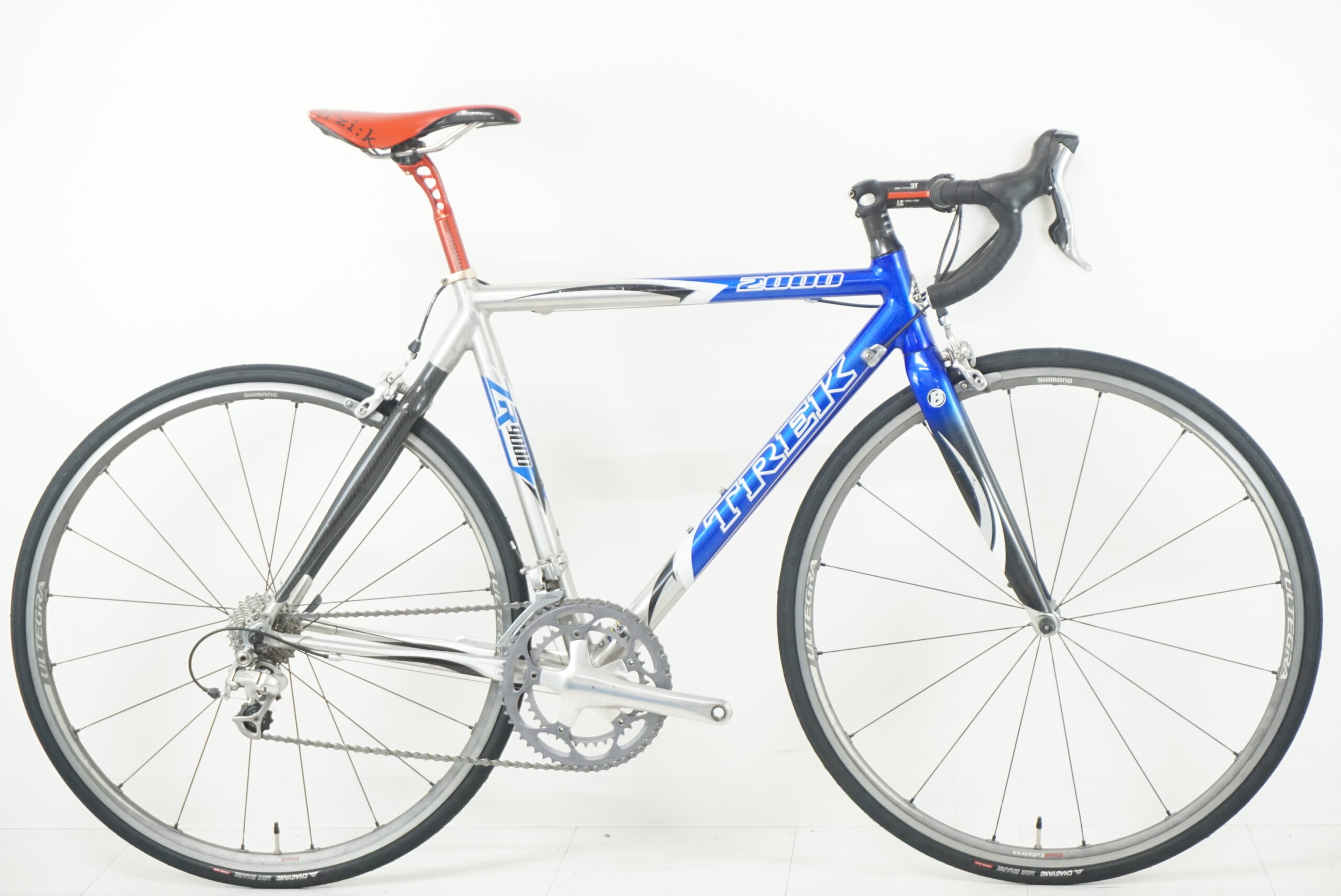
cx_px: 670
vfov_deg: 18.2
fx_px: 2795
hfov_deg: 27.0
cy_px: 448
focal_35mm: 75
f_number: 5.6
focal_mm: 50
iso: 2000
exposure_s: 1/80
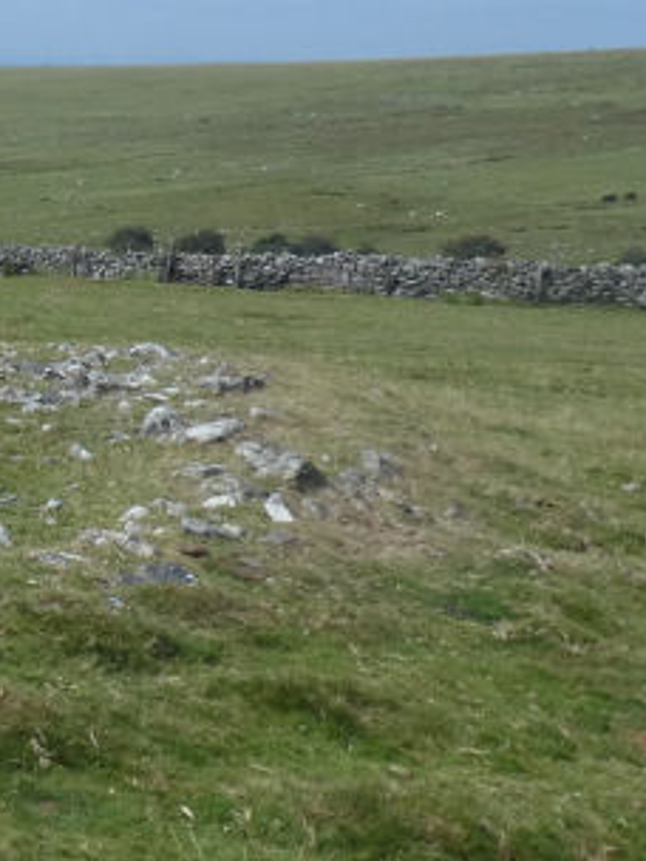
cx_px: -615
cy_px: 207
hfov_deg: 17.9
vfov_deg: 32.0
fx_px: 1468
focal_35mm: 59
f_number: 4
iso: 80
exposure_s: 1/1000
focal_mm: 3.6
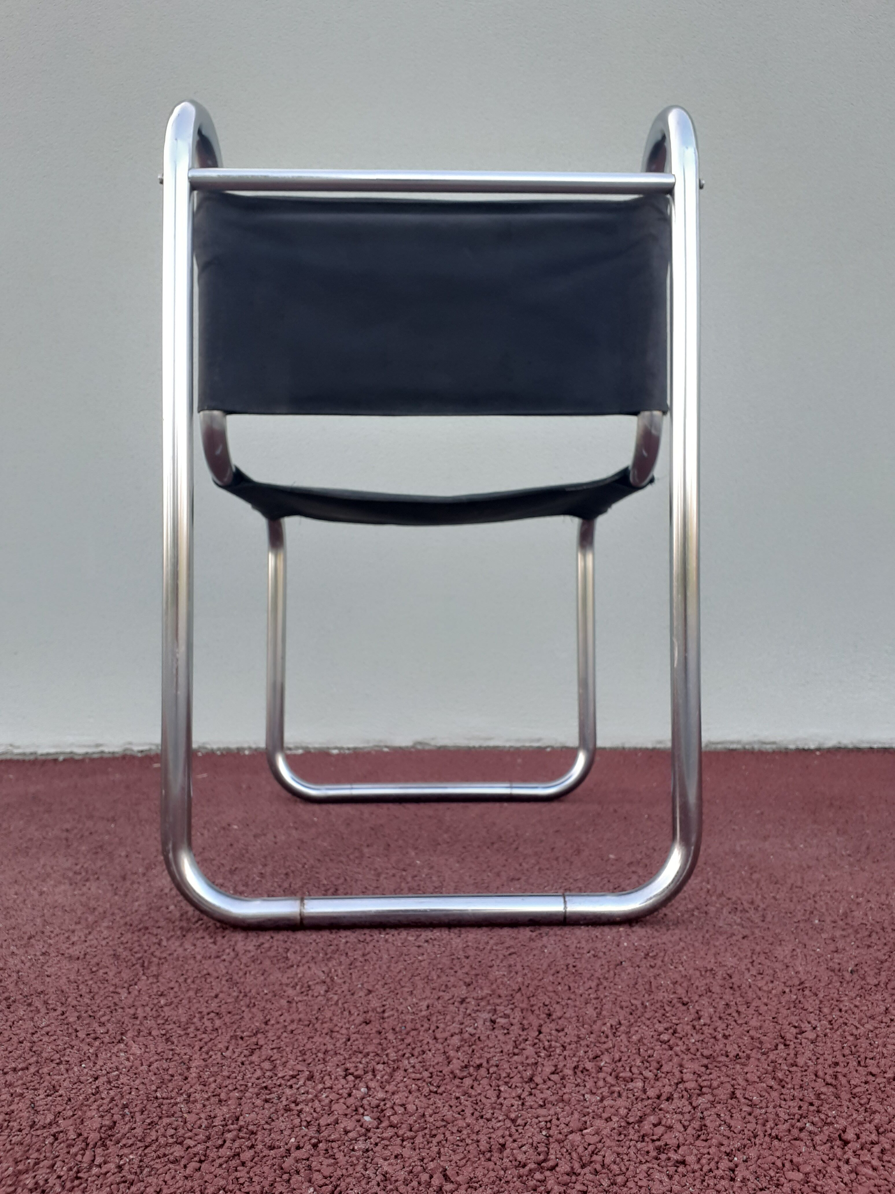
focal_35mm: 27
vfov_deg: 65.3
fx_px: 931
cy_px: 597
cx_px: 448
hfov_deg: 51.4
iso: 40
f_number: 1.9
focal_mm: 3.6
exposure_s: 1/50
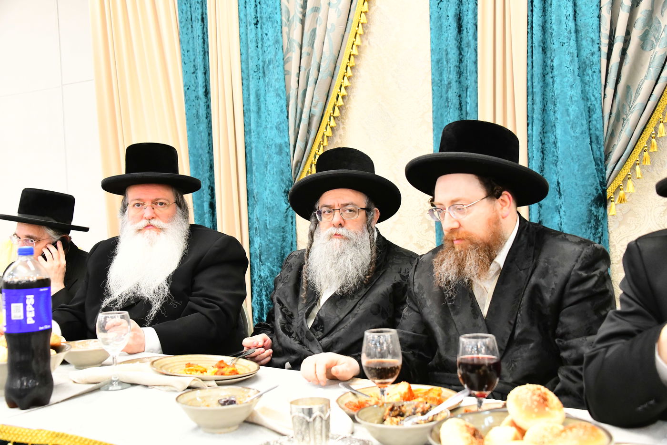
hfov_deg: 48.5
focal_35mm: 40
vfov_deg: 33.4
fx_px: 741
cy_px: 222
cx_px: 334
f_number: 5.6
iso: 6400
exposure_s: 1/250
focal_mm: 40
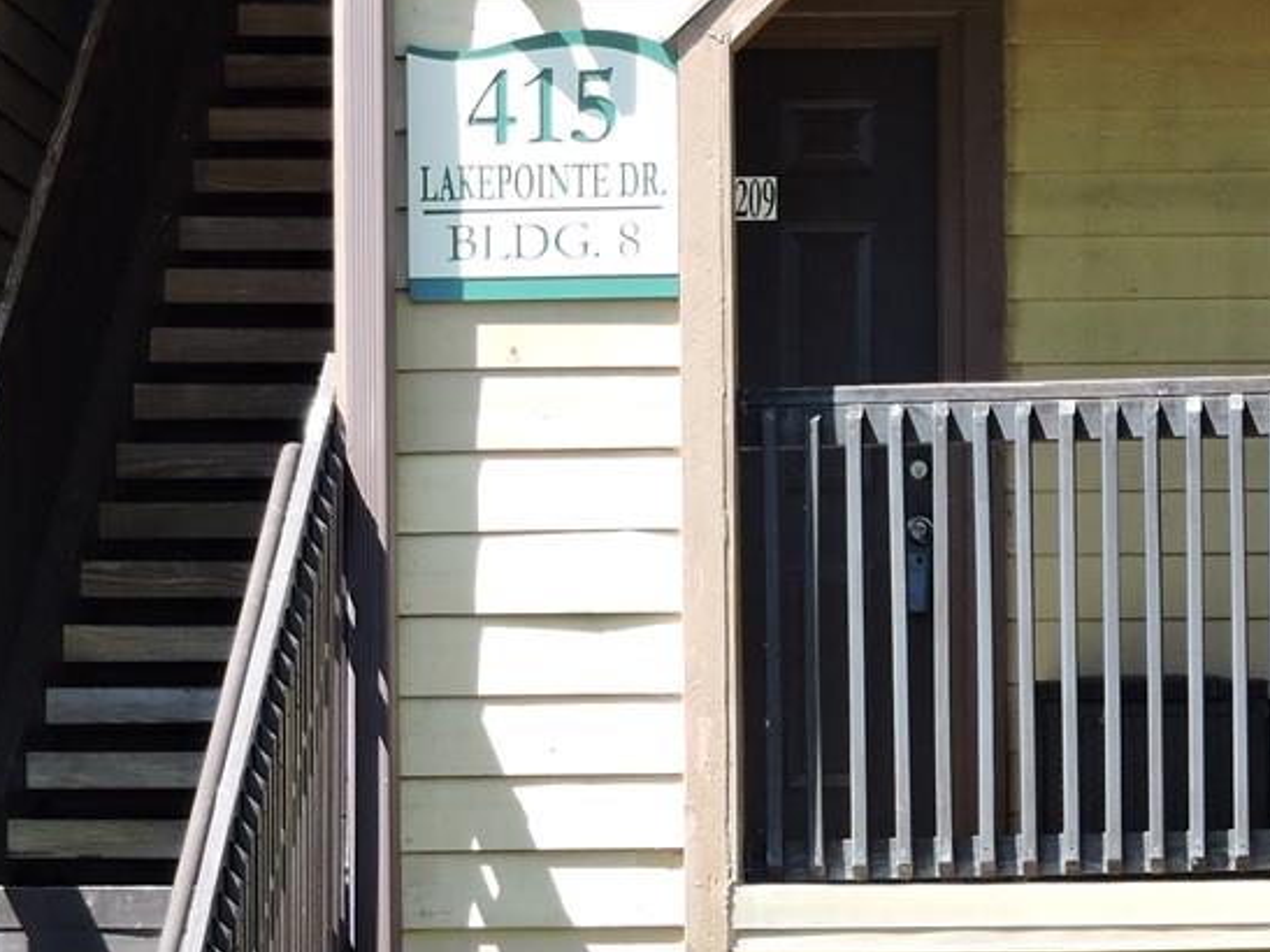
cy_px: 755
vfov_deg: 4.8
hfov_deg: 6.4
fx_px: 11261
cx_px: 1286
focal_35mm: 307
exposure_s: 1/160
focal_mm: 18.7
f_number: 4.2
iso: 100
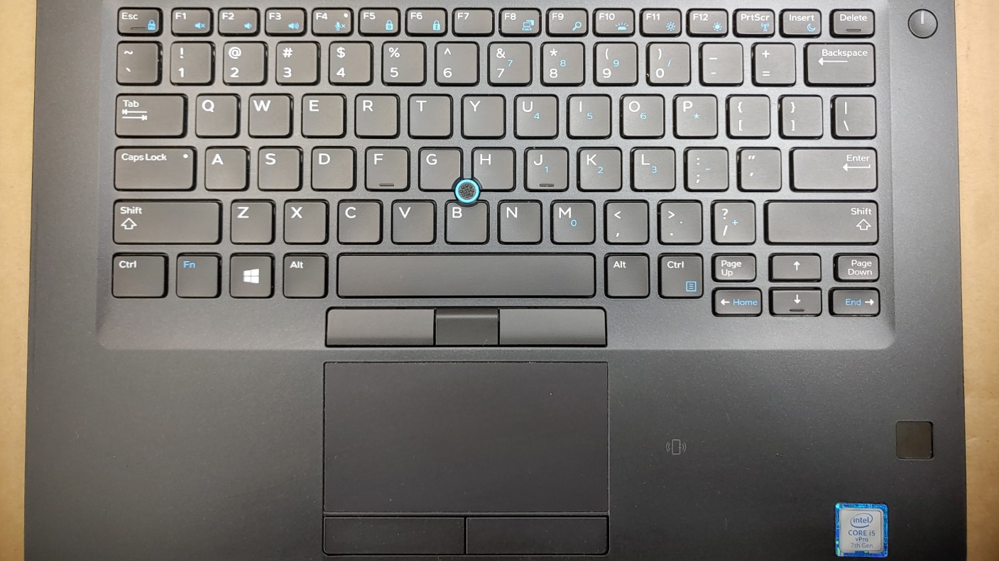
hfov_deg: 66.1
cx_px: 499
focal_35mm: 29
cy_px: 221
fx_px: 768
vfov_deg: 40.0
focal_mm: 4.36
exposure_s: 1/60
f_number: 1.8
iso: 50
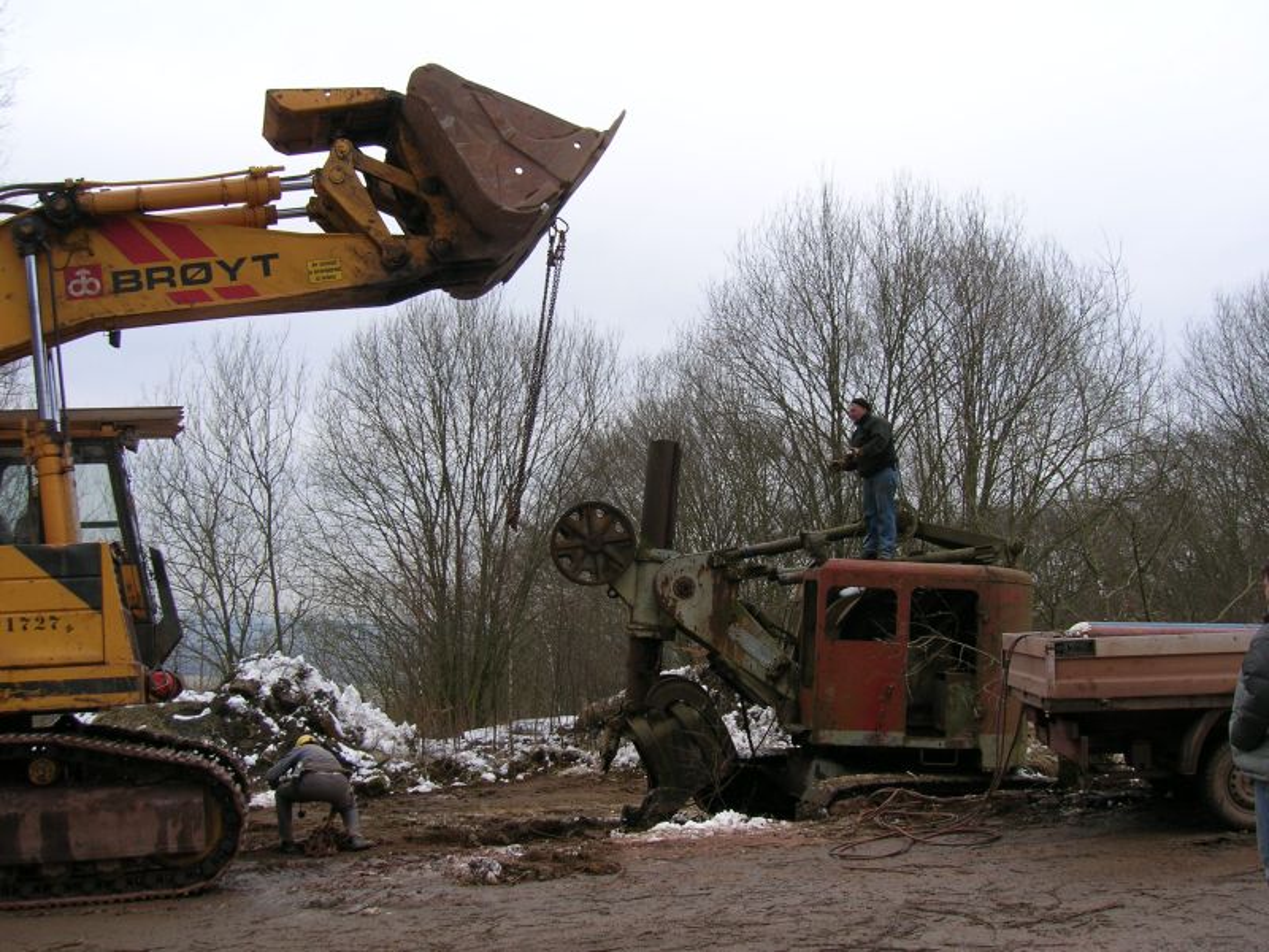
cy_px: 476
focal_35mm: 34
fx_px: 1246
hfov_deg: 54.0
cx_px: 634
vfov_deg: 41.8
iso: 50
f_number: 4.9
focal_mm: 5.7
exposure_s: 1/77.5
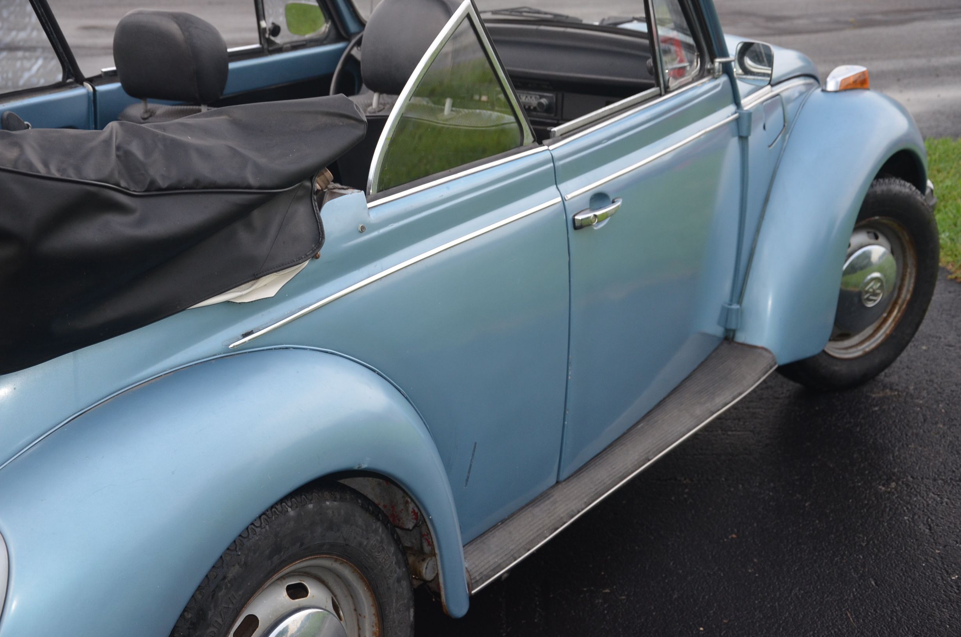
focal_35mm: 52
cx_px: 480
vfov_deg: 25.6
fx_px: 1399
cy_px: 318
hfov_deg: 37.9
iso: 560
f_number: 4.5
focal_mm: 35
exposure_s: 1/60
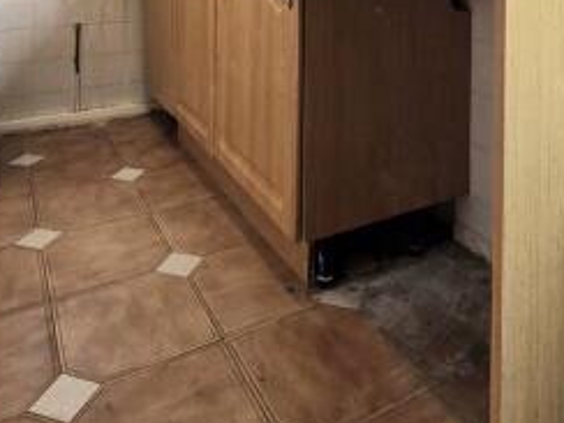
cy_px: -75
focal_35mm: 31
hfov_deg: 58.3
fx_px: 505
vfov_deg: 36.1
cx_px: 306
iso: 64
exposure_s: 1/101
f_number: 2.2
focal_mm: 2.2
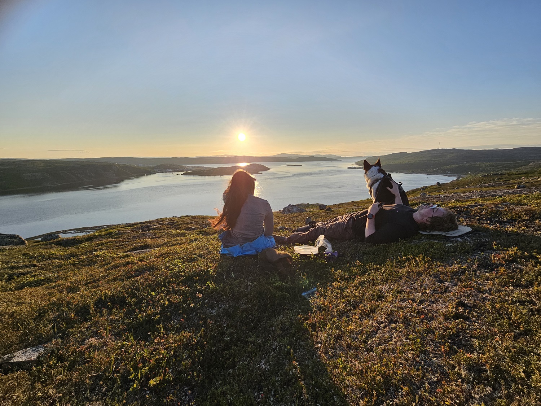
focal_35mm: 13
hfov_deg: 106.2
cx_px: 270
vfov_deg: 89.9
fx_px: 203
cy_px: 203
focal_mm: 2.2
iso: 50
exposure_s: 1/1429
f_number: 2.2
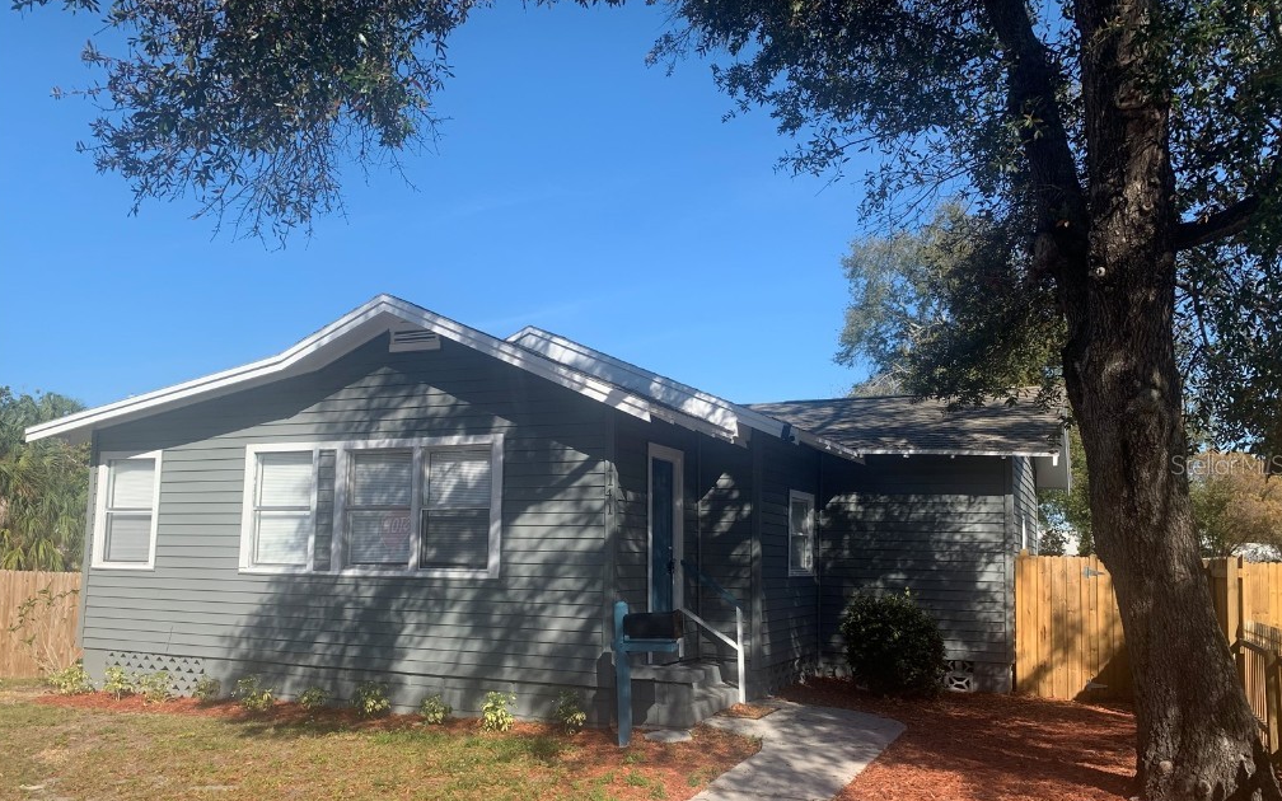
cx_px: 640
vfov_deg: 44.4
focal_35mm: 28
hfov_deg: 66.5
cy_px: 464
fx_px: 978
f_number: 1.8
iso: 25
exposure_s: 1/1689
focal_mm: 4.25
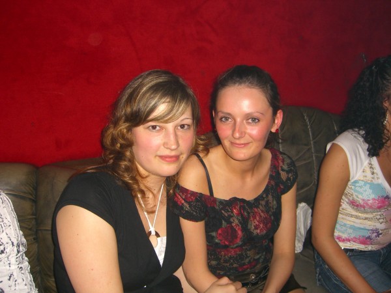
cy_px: 146
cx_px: 196
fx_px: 429
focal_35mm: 38
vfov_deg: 37.7
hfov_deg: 49.0
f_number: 2.8
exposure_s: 1/60
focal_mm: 7.9
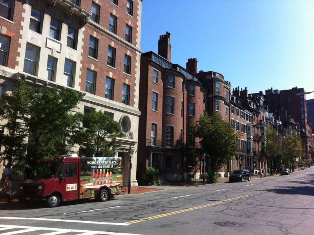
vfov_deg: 40.6
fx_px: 317
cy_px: 118
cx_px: 157
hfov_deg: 52.7
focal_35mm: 35
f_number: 2.8
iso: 80
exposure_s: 1/943
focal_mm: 3.85
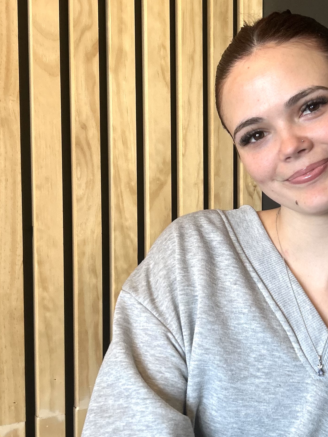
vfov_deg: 34.3
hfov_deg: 25.7
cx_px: 254
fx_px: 707
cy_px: 237
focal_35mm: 56
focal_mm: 5.7
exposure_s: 1/60
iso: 125
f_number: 1.5
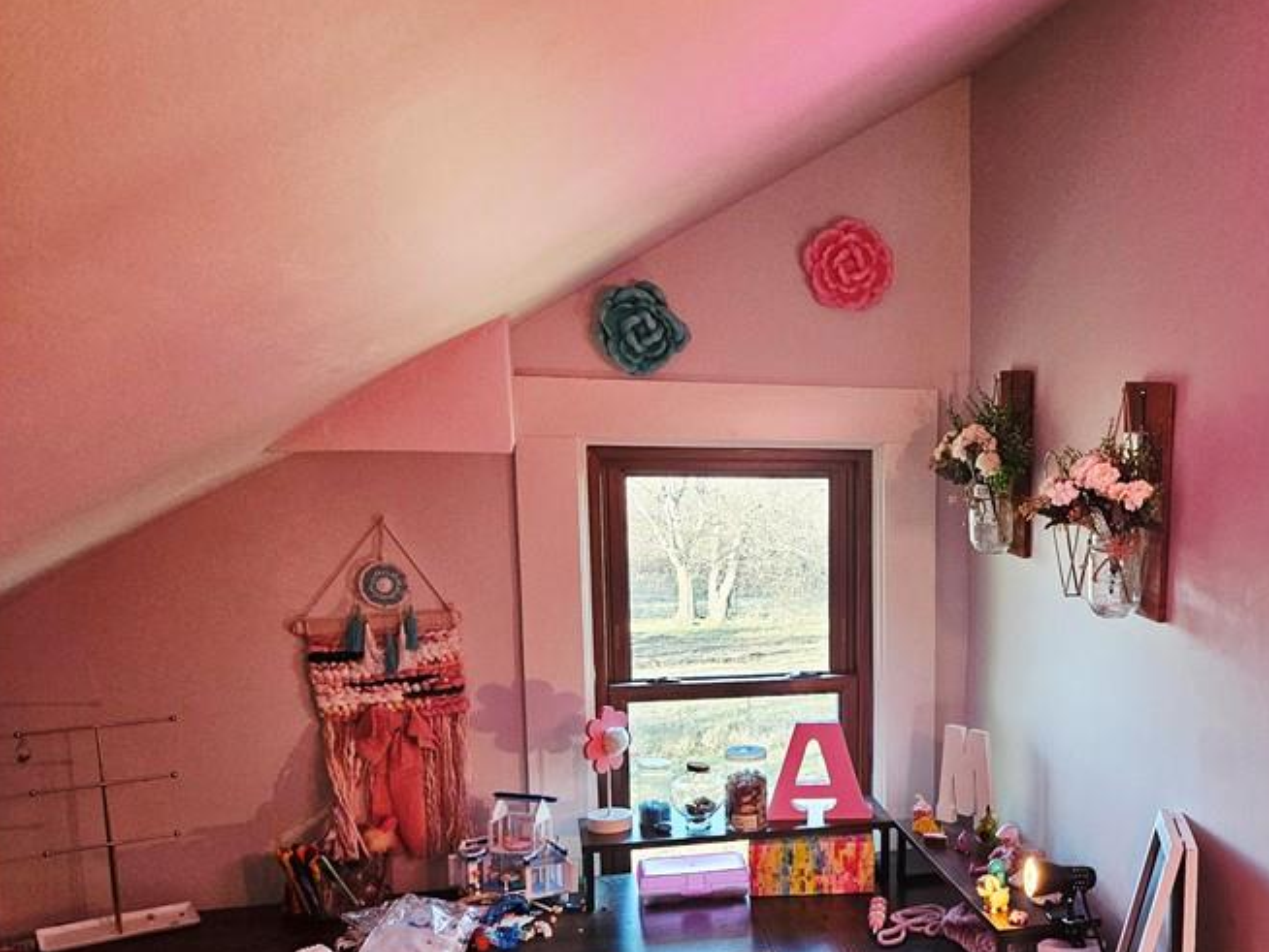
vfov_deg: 39.0
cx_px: 976
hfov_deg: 49.0
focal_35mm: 36
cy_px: 665
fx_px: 1320
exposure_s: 1/120
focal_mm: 5.4
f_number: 1.8
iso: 250
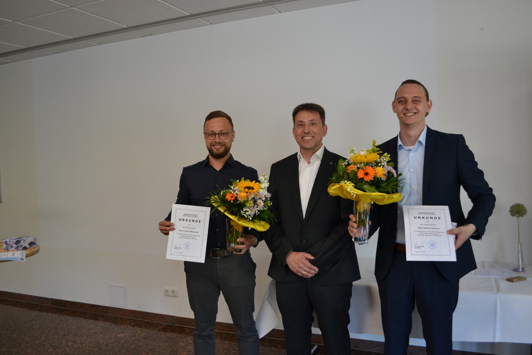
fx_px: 443
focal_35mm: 30
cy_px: 178
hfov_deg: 61.9
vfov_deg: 43.6
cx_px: 266
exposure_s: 1/40
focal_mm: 20
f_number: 3.8
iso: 400
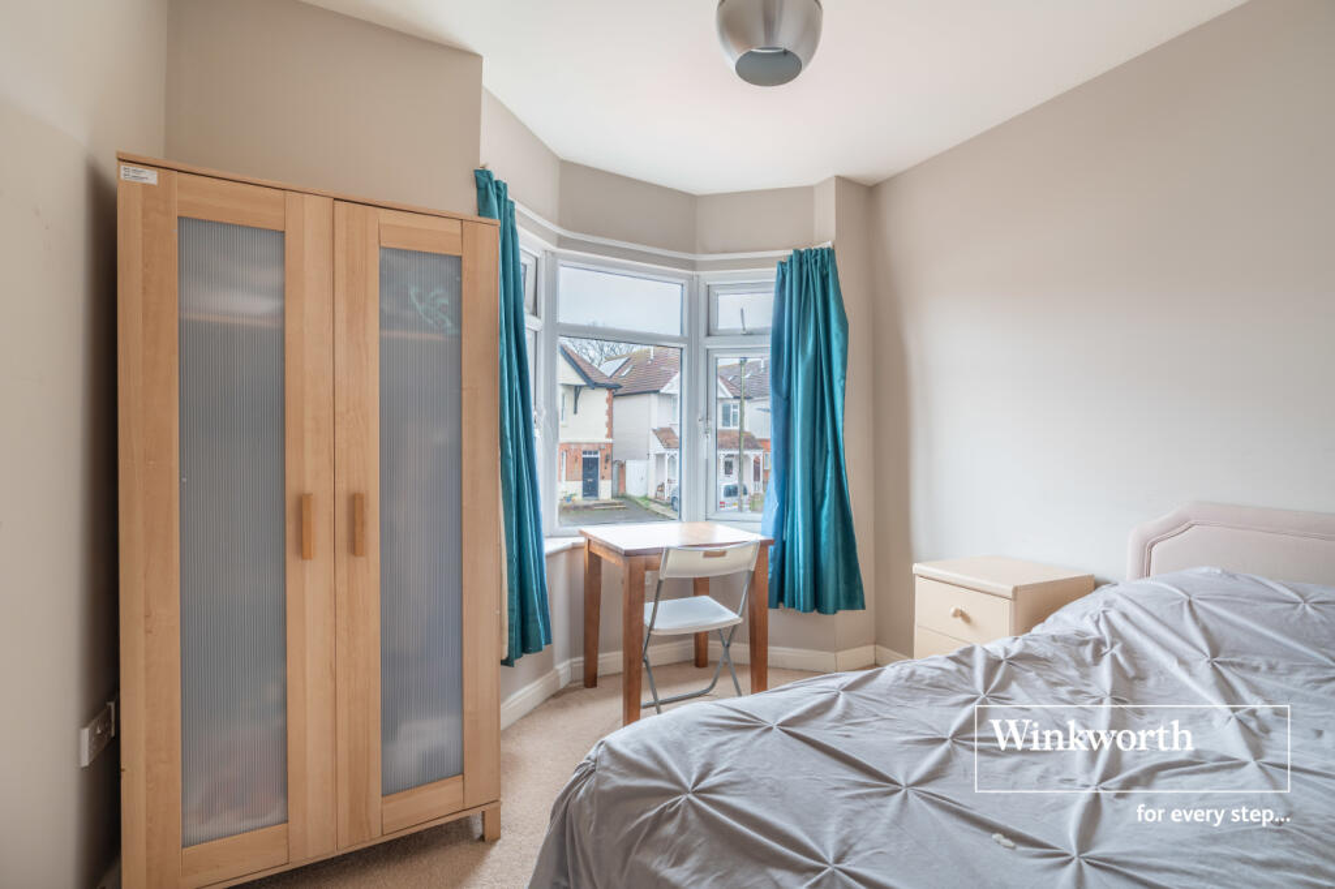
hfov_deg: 96.8
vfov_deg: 73.7
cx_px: 668
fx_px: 593
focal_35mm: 16
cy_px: 444
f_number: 8
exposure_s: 1/10
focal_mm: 16
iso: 100
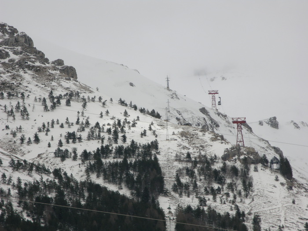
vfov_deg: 12.7
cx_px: 154
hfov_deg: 16.8
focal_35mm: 117
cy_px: 116
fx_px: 1041
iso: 64
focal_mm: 24.5
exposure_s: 1/355
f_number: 7.1
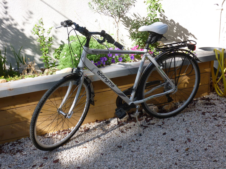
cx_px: 113
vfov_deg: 32.2
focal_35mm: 45
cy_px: 84
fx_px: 294
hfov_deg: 42.1
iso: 100
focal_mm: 8
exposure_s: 1/200
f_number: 3.9
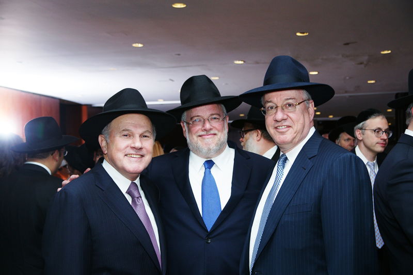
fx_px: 631
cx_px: 206
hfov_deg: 36.3
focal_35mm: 55
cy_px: 138
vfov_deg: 24.6
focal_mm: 55
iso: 640
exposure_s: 1/100
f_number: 6.3
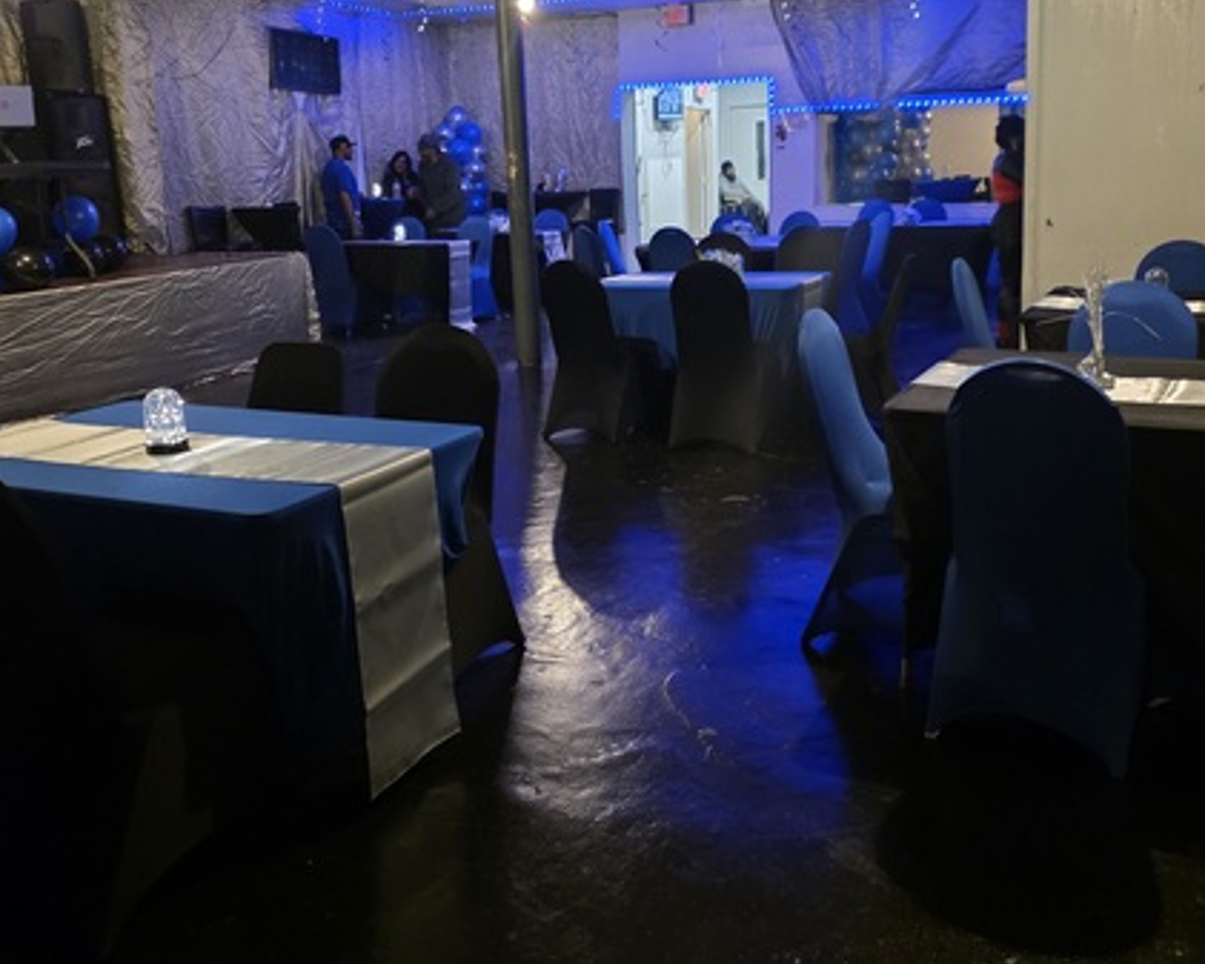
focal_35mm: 32
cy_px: 355
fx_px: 1141
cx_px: 635
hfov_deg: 55.6
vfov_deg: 45.4
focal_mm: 6.3
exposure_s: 1/40
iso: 1250
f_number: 1.7
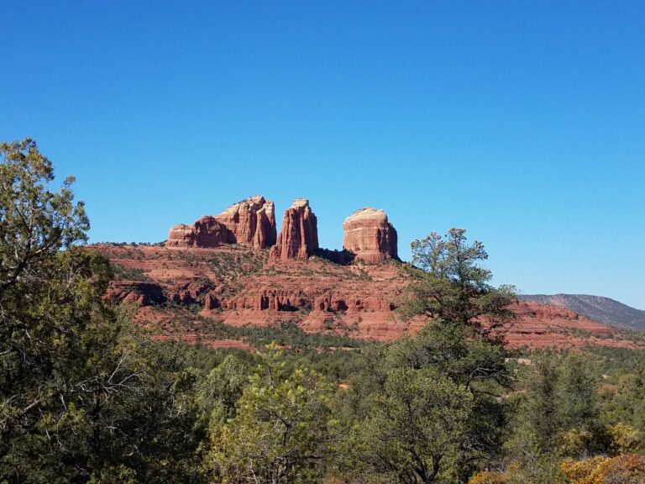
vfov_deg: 53.1
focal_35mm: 26
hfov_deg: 67.3
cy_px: 242
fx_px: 484
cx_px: 322
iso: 40
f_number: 1.7
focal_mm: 4.2
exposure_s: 1/2400
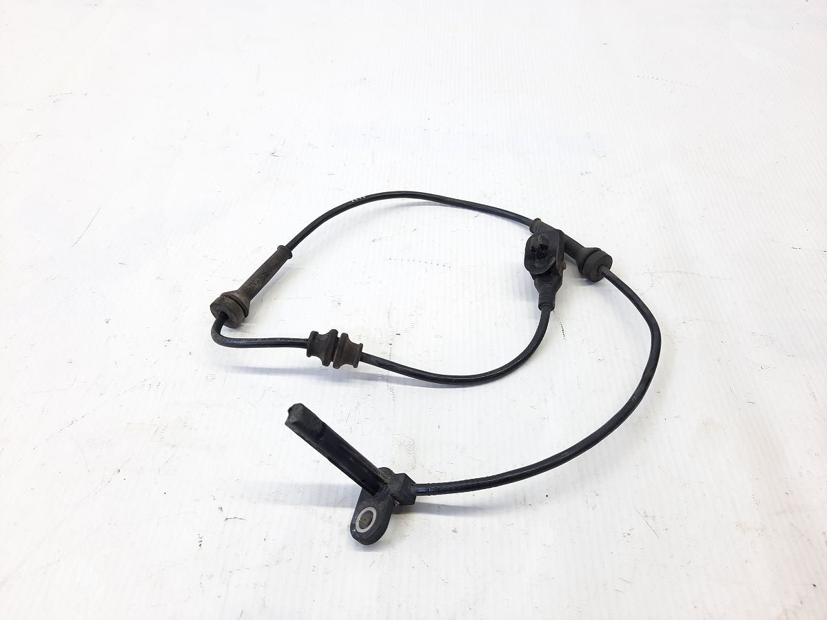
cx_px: 414
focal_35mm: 25
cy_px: 310
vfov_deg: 54.9
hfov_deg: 69.4
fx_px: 597
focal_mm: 4.6
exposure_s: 1/50
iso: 64
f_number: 2
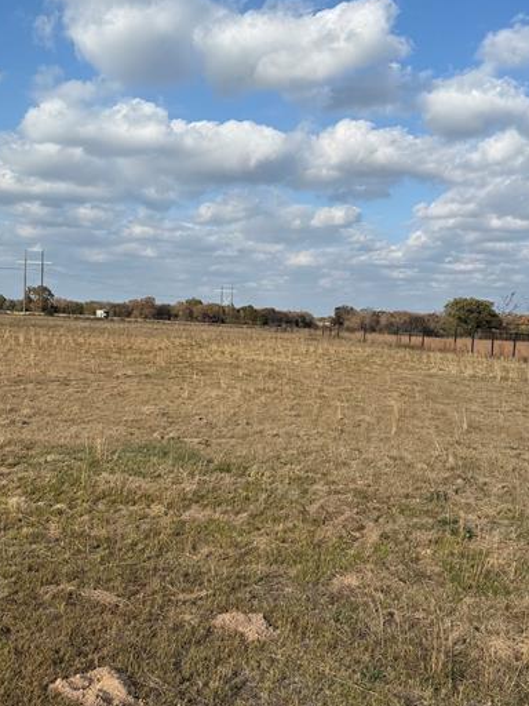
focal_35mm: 36
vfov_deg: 51.3
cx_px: 234
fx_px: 734
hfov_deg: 39.6
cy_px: 383
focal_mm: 6.76
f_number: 1.78
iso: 80
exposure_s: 1/4975
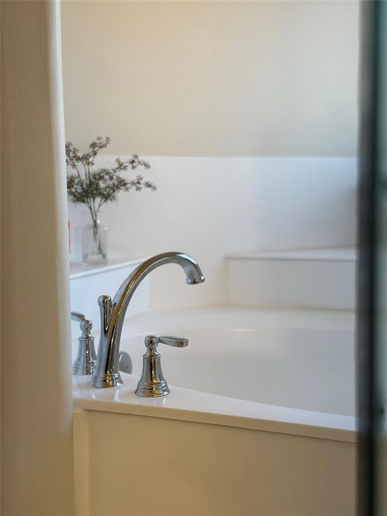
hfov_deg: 30.3
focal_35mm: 48
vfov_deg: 39.7
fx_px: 716
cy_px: 258
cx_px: 194
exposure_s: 1/207
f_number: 1.78
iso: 80
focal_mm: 6.86
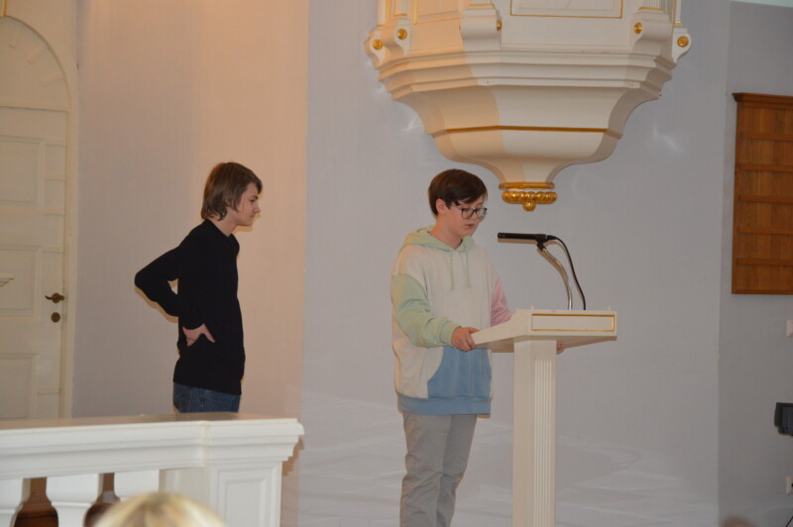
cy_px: 264
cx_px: 396
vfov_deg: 12.2
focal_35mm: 112
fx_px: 2476
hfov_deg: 18.2
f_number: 5.3
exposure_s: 1/60
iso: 900
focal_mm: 75
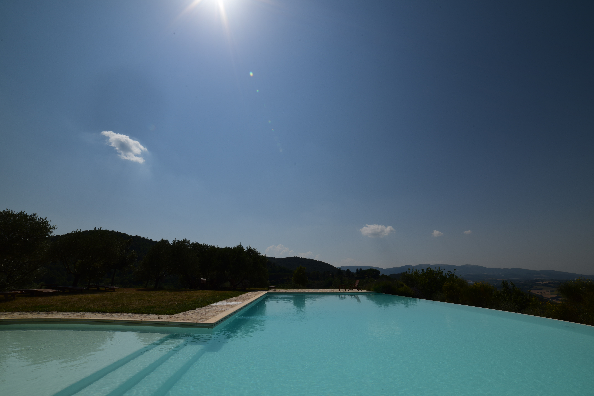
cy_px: 198
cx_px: 297
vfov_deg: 81.2
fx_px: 231
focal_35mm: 14
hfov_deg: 104.2
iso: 100
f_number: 22
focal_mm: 14
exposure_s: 1/160
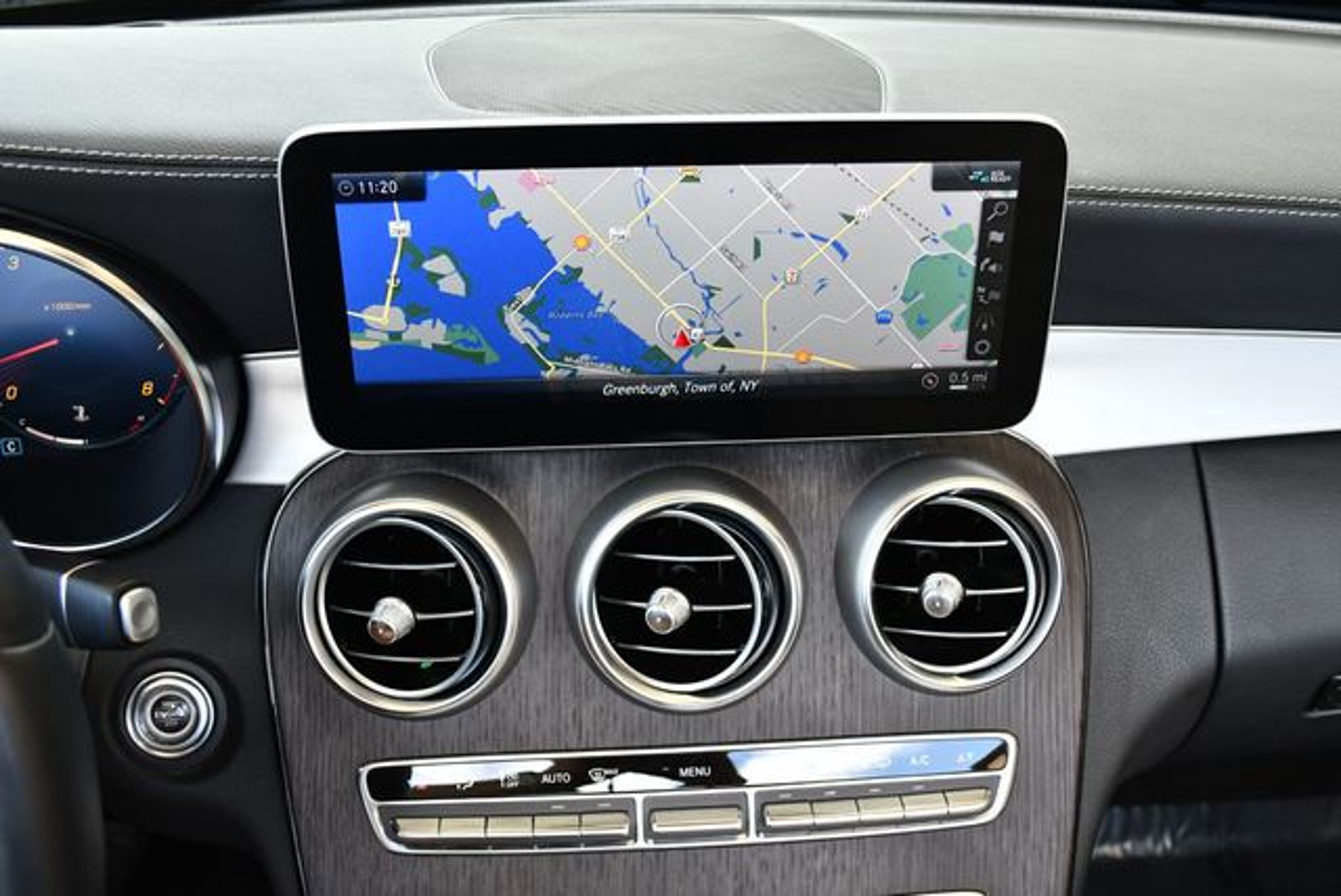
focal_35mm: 36
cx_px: 670
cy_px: 448
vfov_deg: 36.9
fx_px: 1342
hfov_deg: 53.1
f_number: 3.5
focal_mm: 18
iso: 640
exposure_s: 1/250
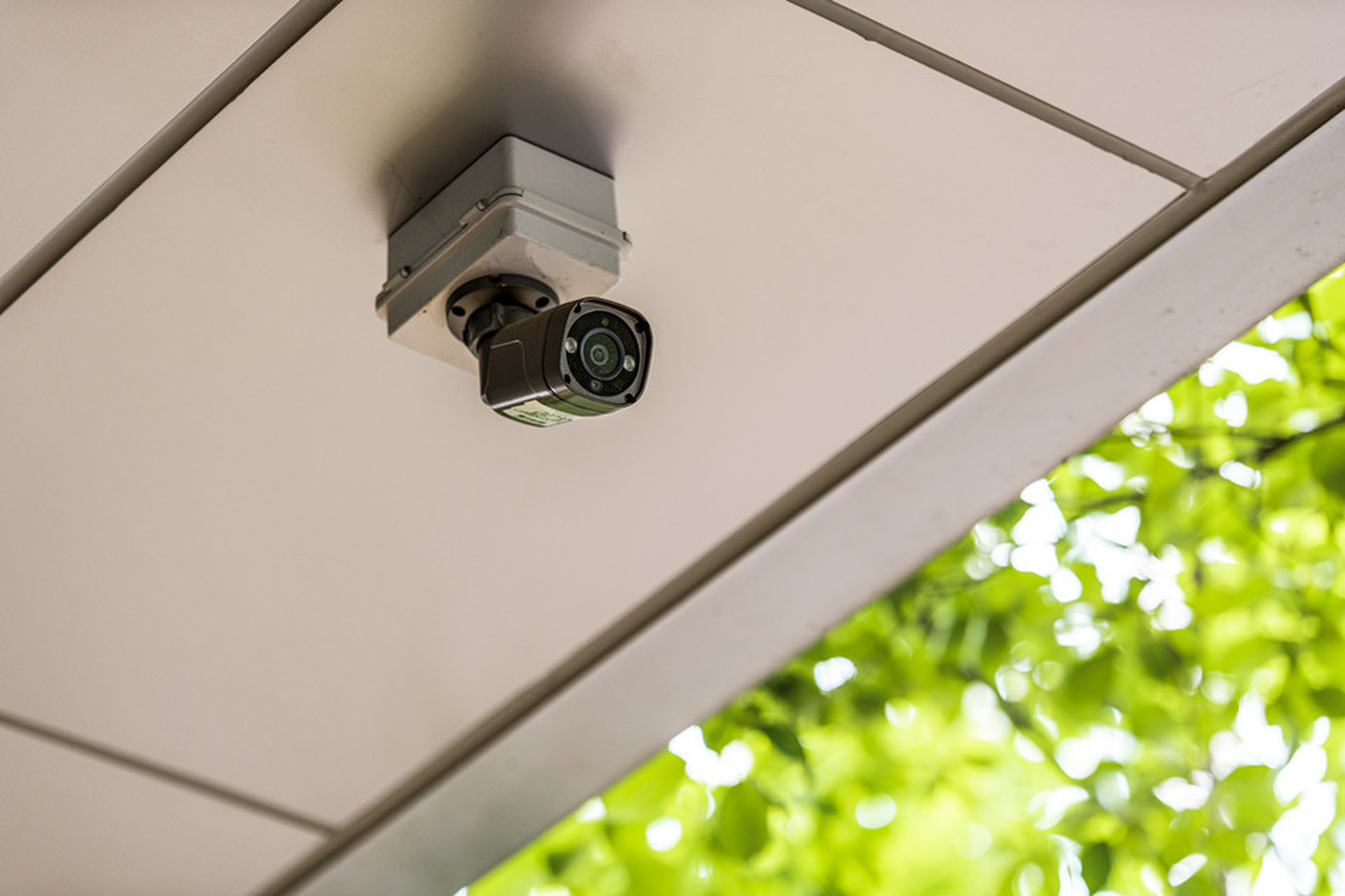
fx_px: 5417
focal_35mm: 145
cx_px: 672
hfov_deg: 14.2
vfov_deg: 9.5
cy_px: 448
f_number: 2.8
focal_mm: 145
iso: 400
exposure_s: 1/125
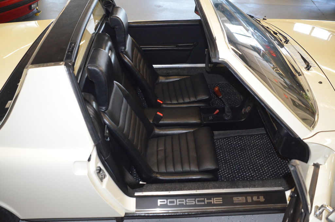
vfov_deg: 43.4
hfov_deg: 62.0
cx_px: 168
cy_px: 111
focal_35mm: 30
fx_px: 279
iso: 3200
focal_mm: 20
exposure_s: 1/60
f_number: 3.5
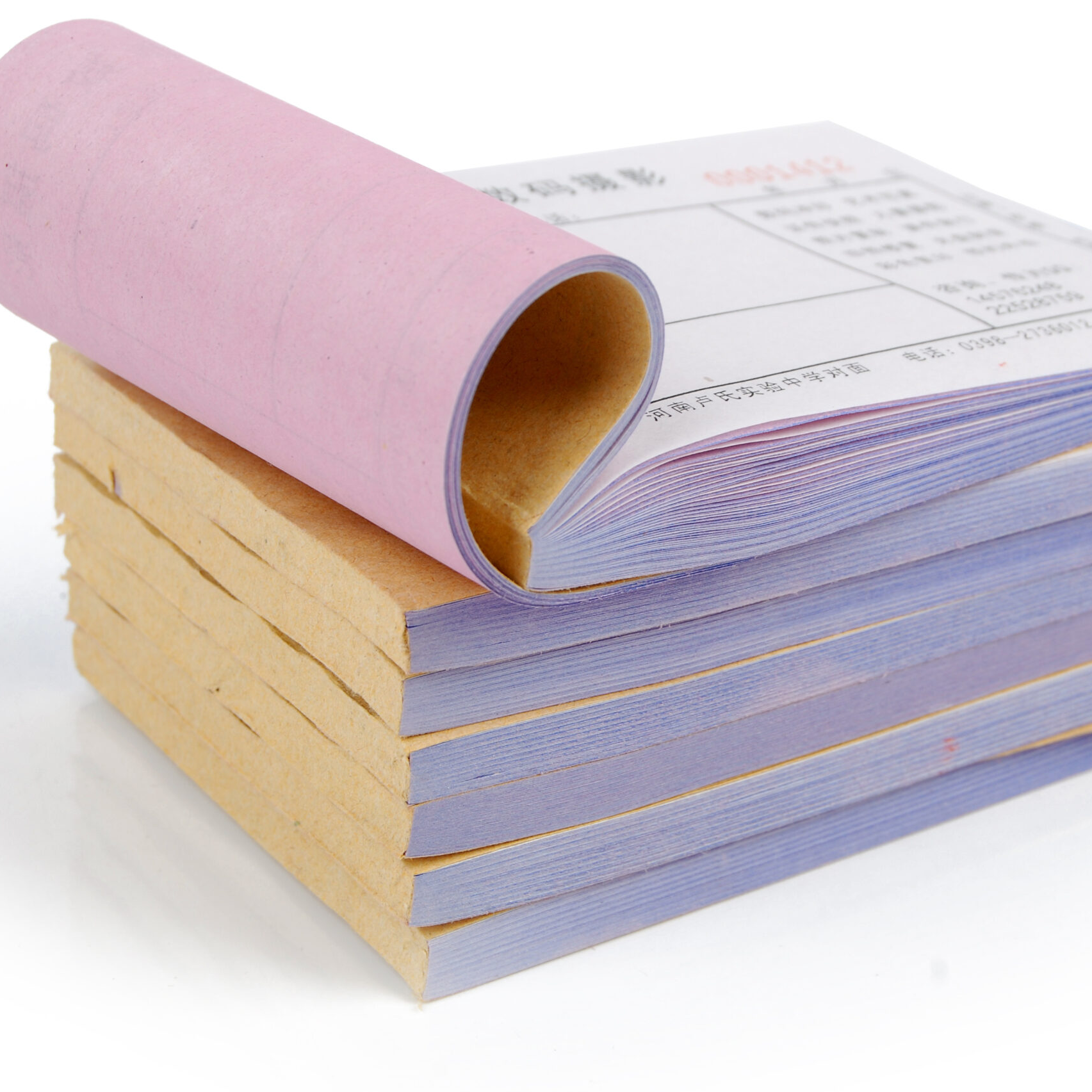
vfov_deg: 18.9
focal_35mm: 92
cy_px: 548
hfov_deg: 18.9
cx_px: 644
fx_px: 3284
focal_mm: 48
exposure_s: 1/125
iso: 100
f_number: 11
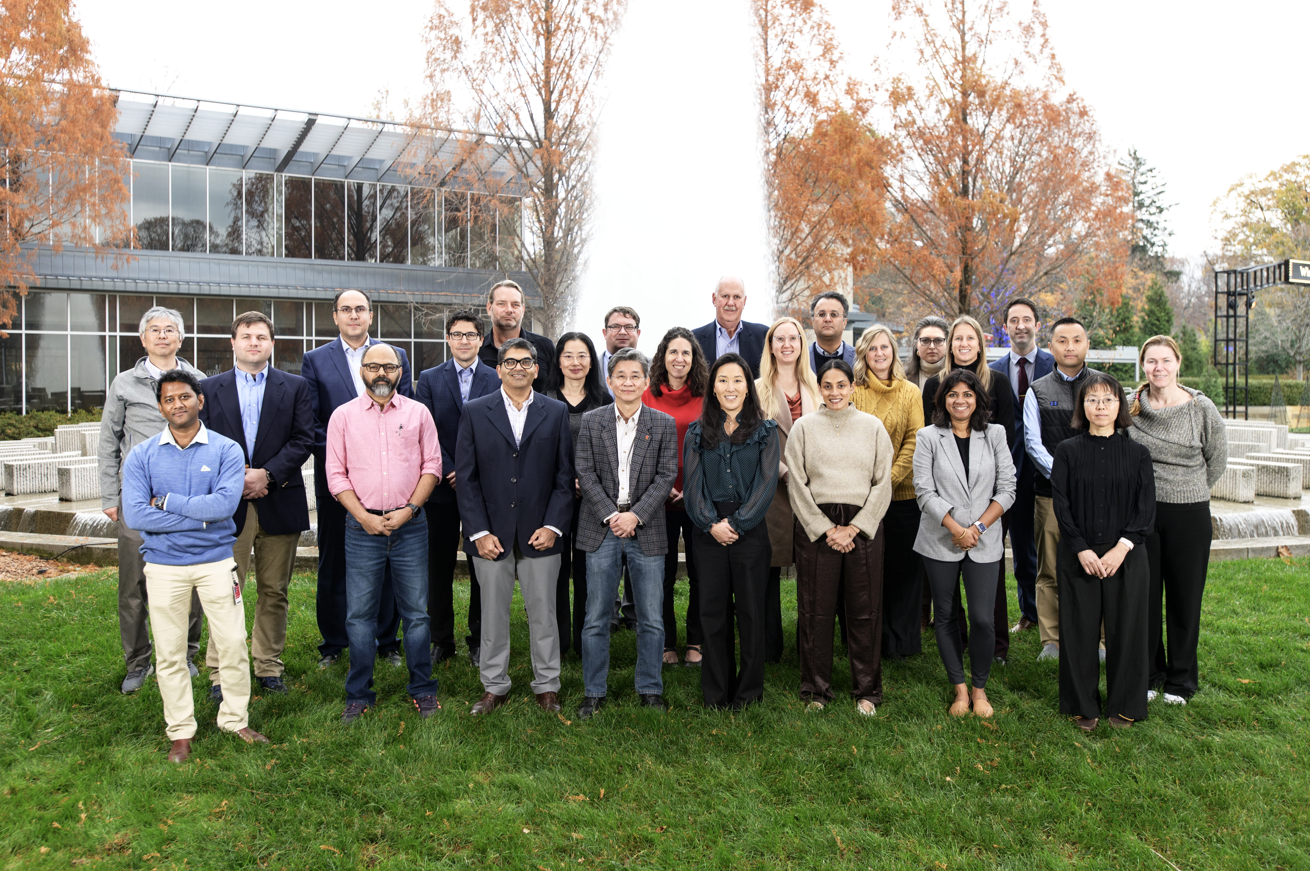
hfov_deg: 54.5
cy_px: 436
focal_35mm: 35
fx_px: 1273
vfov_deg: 37.8
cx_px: 655
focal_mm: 35
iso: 200
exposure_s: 1/125
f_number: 5
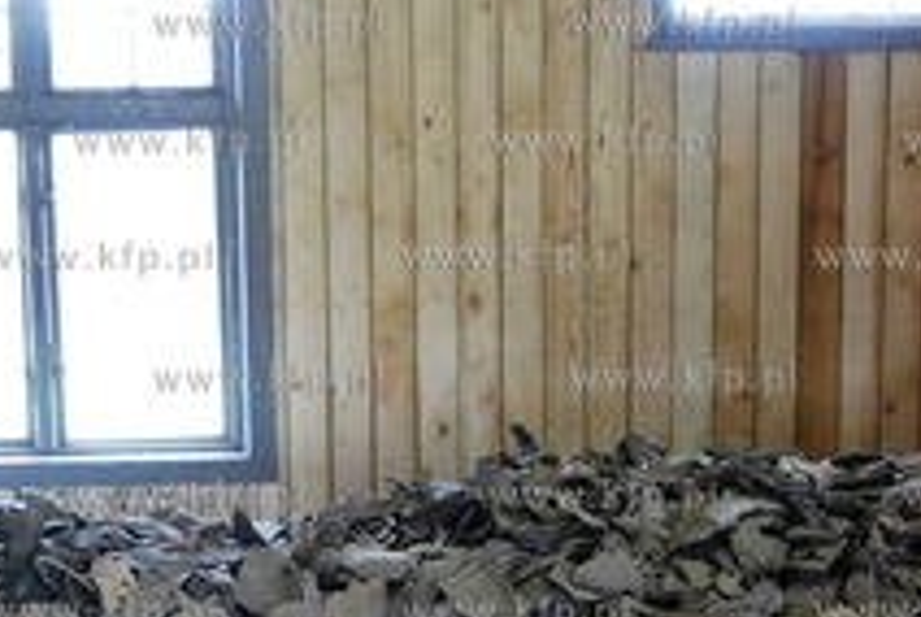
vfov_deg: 20.0
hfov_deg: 29.6
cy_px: 439
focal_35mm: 68
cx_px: 421
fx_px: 1742
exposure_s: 1/13
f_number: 5
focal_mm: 24
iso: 800
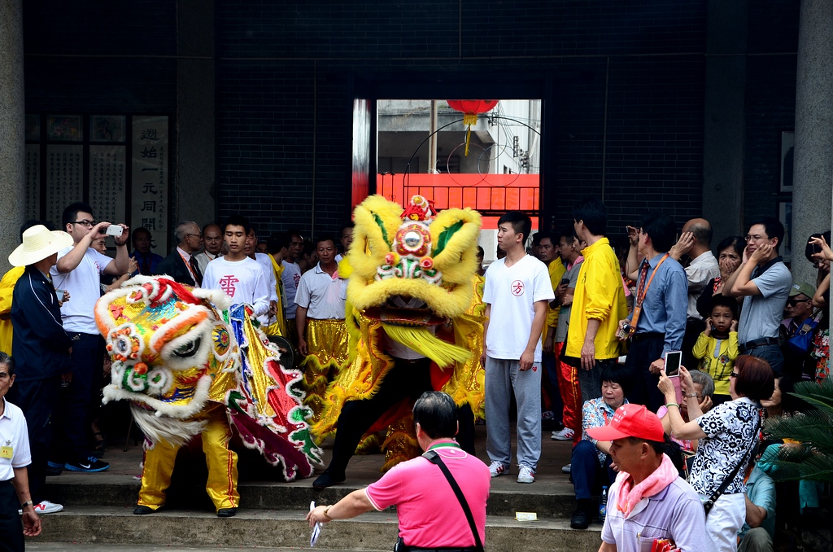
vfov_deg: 18.1
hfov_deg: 27.0
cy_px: 276
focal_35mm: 75
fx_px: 1732
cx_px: 416
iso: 250
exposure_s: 1/320
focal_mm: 50
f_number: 6.3
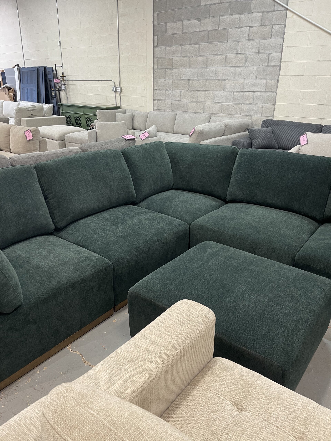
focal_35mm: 25
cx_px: 166
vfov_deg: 69.4
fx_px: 319
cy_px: 220
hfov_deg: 54.9
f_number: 1.6
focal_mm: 5.1
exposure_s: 1/60
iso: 160
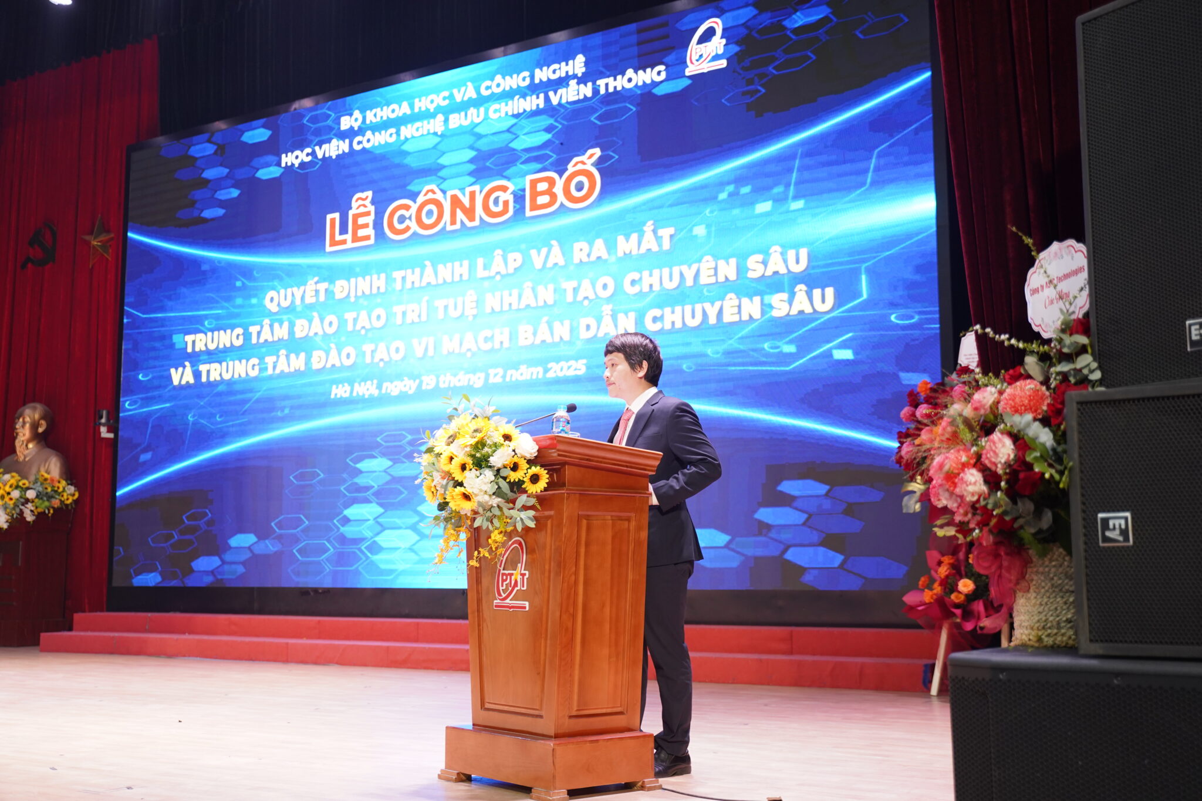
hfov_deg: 47.4
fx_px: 1369
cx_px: 601
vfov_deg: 32.6
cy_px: 400
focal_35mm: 41
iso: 1600
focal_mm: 41
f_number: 2.8
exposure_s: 1/125
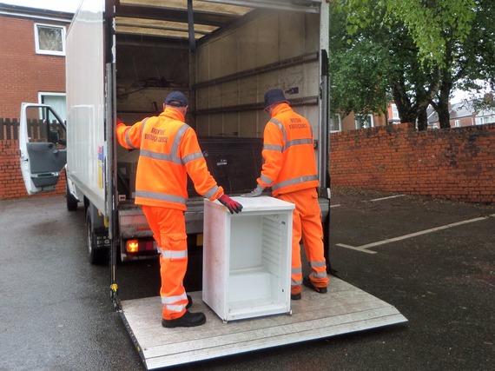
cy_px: 186
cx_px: 248
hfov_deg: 71.6
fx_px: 343
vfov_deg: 56.8
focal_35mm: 24
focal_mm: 4.3
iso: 80
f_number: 3.1
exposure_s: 1/90
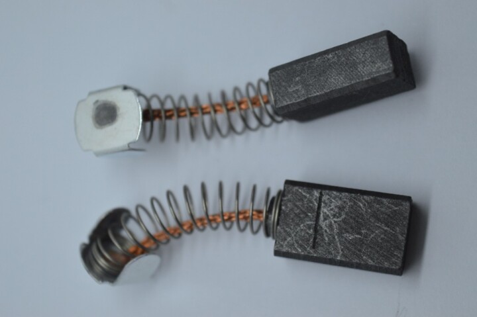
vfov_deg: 16.5
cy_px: 158
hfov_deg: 24.6
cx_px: 238
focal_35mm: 82
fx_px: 1092
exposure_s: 1/125
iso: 400
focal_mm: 55
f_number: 5.6
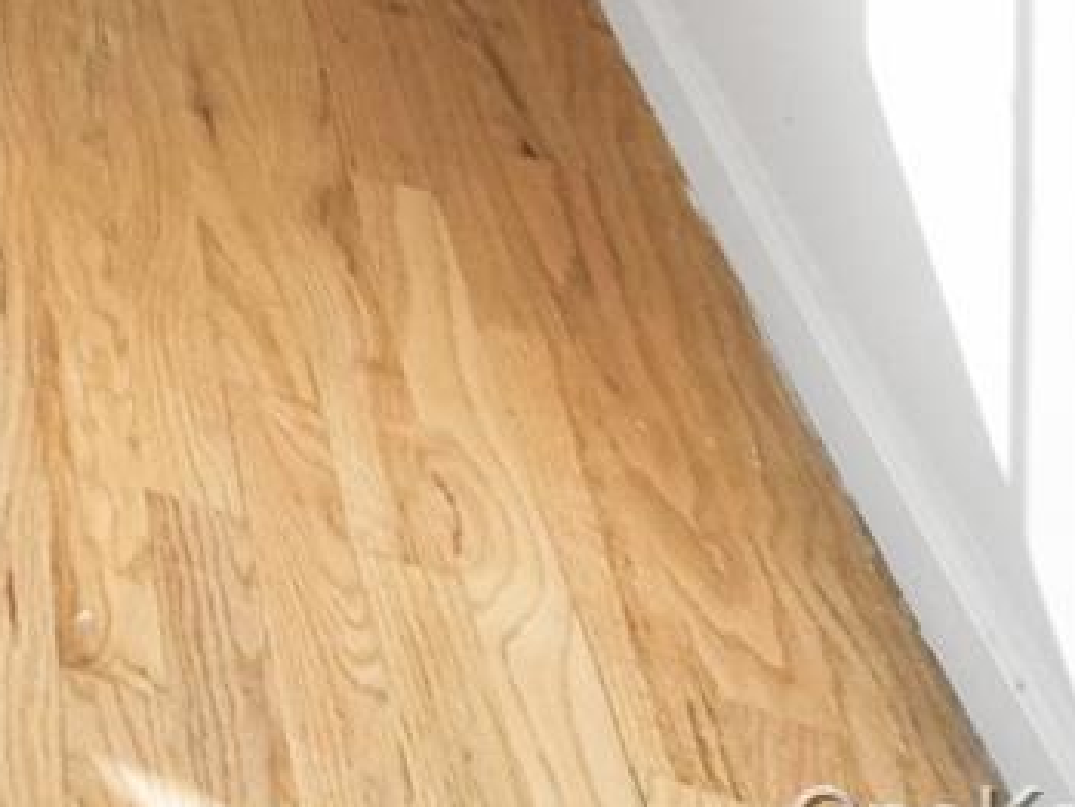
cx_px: -1740
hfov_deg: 13.6
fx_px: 2454
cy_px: -1206
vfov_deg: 13.2
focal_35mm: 79
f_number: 10
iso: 1600
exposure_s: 1/200
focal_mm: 14
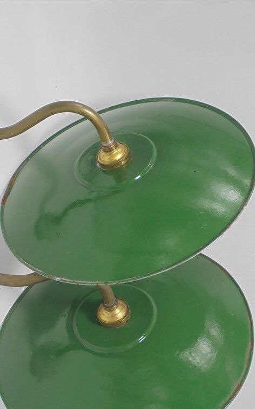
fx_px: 534
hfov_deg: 26.7
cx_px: 87
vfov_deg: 41.7
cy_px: 243
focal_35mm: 48
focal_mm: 6.9
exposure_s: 1/40
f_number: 4.2
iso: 100
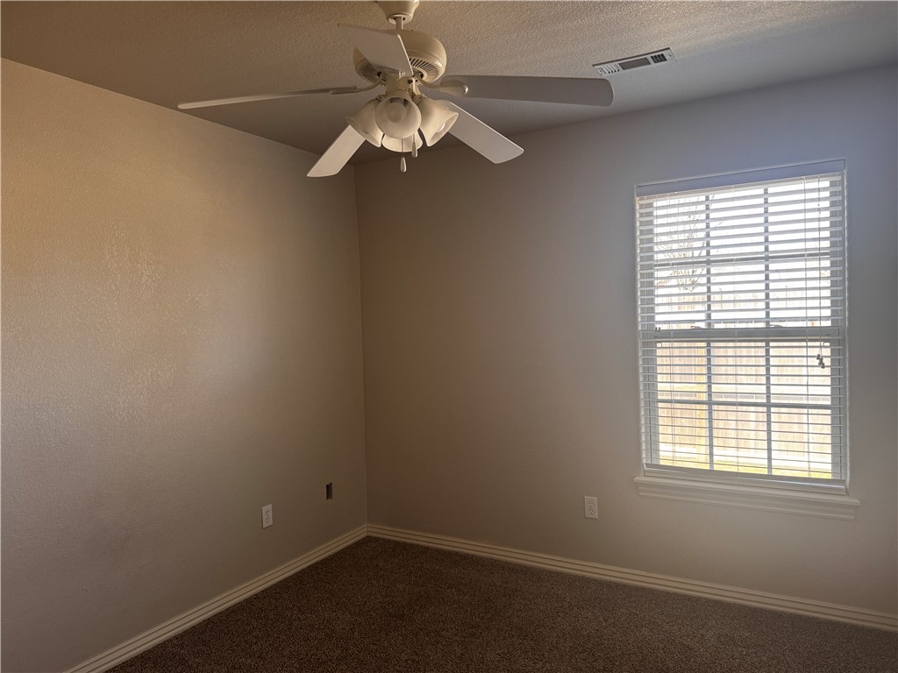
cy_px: 336
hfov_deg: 71.6
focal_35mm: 24
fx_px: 623
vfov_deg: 56.8
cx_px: 449
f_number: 1.78
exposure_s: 1/121
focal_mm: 6.76
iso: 125
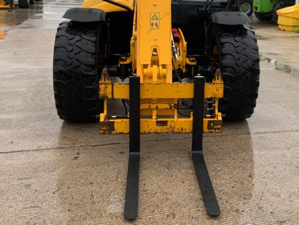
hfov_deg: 37.2
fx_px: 441
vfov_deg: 28.3
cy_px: 66
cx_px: 193
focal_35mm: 51
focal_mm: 3
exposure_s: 1/122
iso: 20
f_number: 1.8
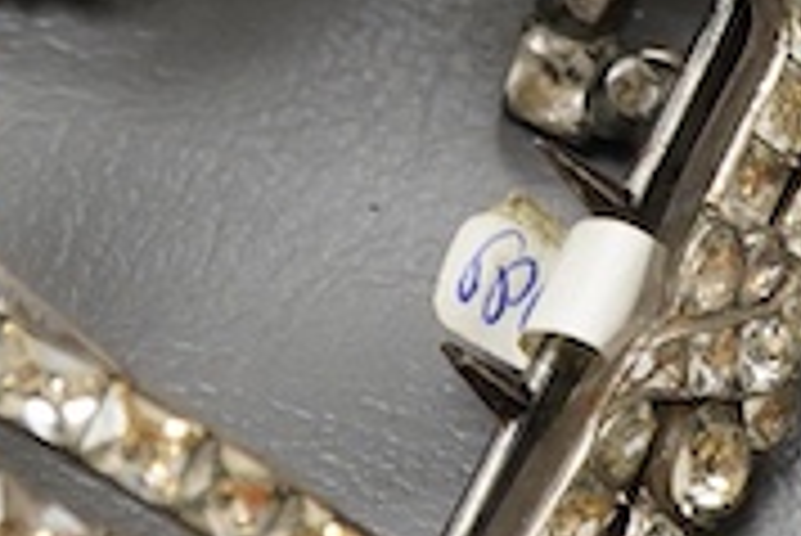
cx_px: 230
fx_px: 5055
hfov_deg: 9.1
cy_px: -252
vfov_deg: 6.0
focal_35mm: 227
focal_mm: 30
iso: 1250
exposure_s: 1/125
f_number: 8
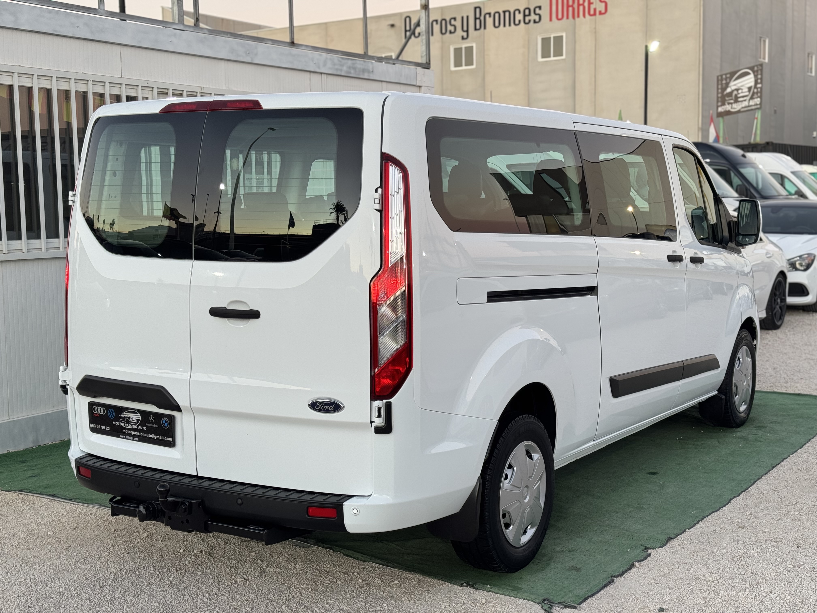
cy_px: 306
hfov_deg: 39.7
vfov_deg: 30.3
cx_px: 408
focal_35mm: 48
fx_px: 1133
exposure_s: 1/100
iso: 80
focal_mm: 6.76
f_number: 1.78
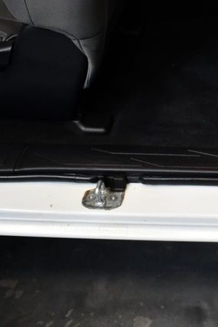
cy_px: 161
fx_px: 500
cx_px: 247
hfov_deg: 23.0
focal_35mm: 55
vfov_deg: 36.2
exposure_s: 1/125
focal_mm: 18
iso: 900
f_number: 3.5
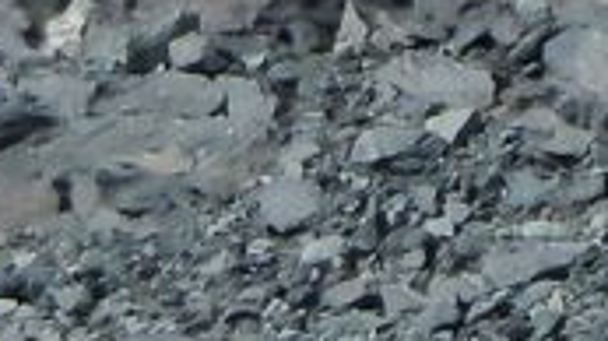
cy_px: -794
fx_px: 76551
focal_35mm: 4752
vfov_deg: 0.3
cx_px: 524
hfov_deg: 0.5
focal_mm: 121.5
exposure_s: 1/1300
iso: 160
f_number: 6.3
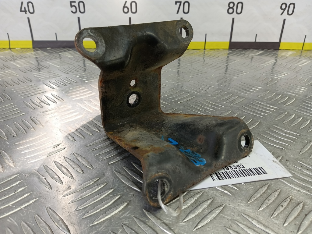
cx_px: 156
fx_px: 207
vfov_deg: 58.9
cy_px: 117
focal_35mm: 23
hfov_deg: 73.9
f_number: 1.6
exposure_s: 1/50
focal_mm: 4.11
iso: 113
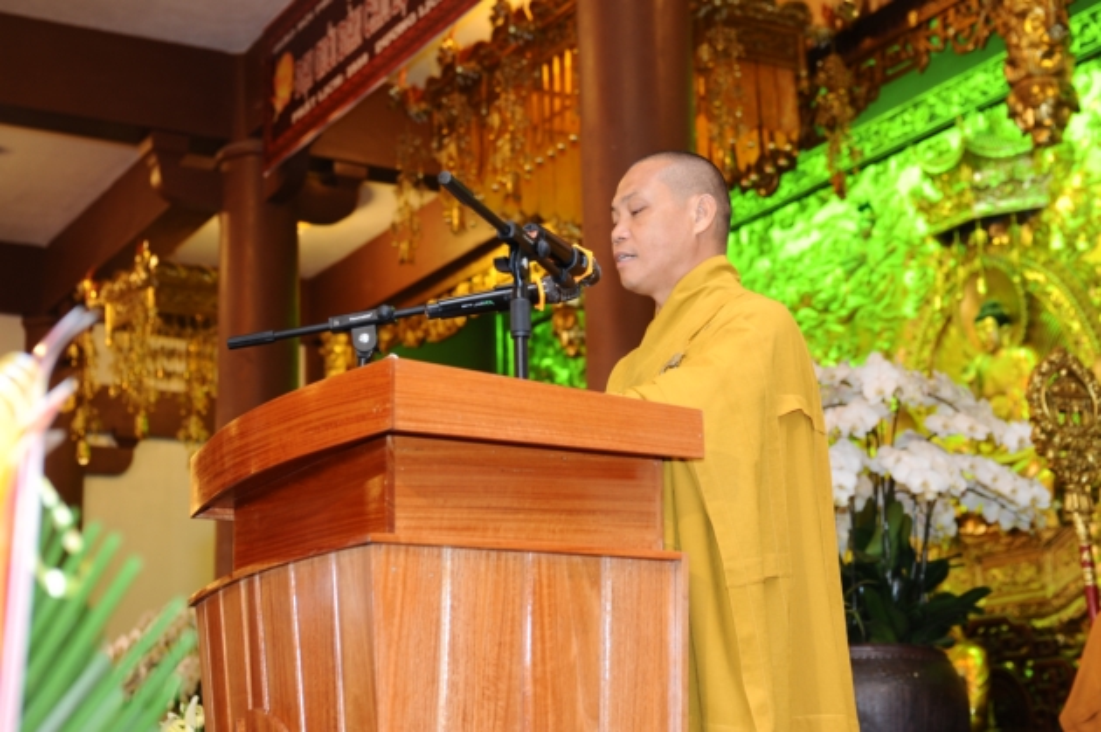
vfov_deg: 19.4
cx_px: 550
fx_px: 2139
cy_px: 366
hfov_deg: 28.9
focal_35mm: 70
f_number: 5.6
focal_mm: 70
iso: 640
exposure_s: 1/30
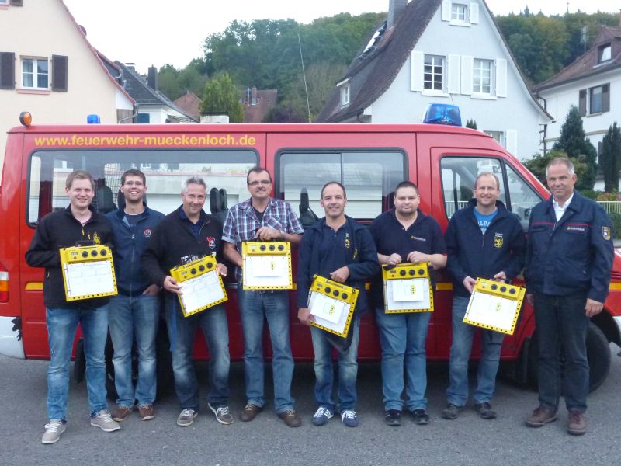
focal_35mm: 34
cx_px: 310
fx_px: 610
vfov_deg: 41.8
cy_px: 233
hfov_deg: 54.0
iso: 800
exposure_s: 1/20
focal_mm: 6
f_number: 3.7
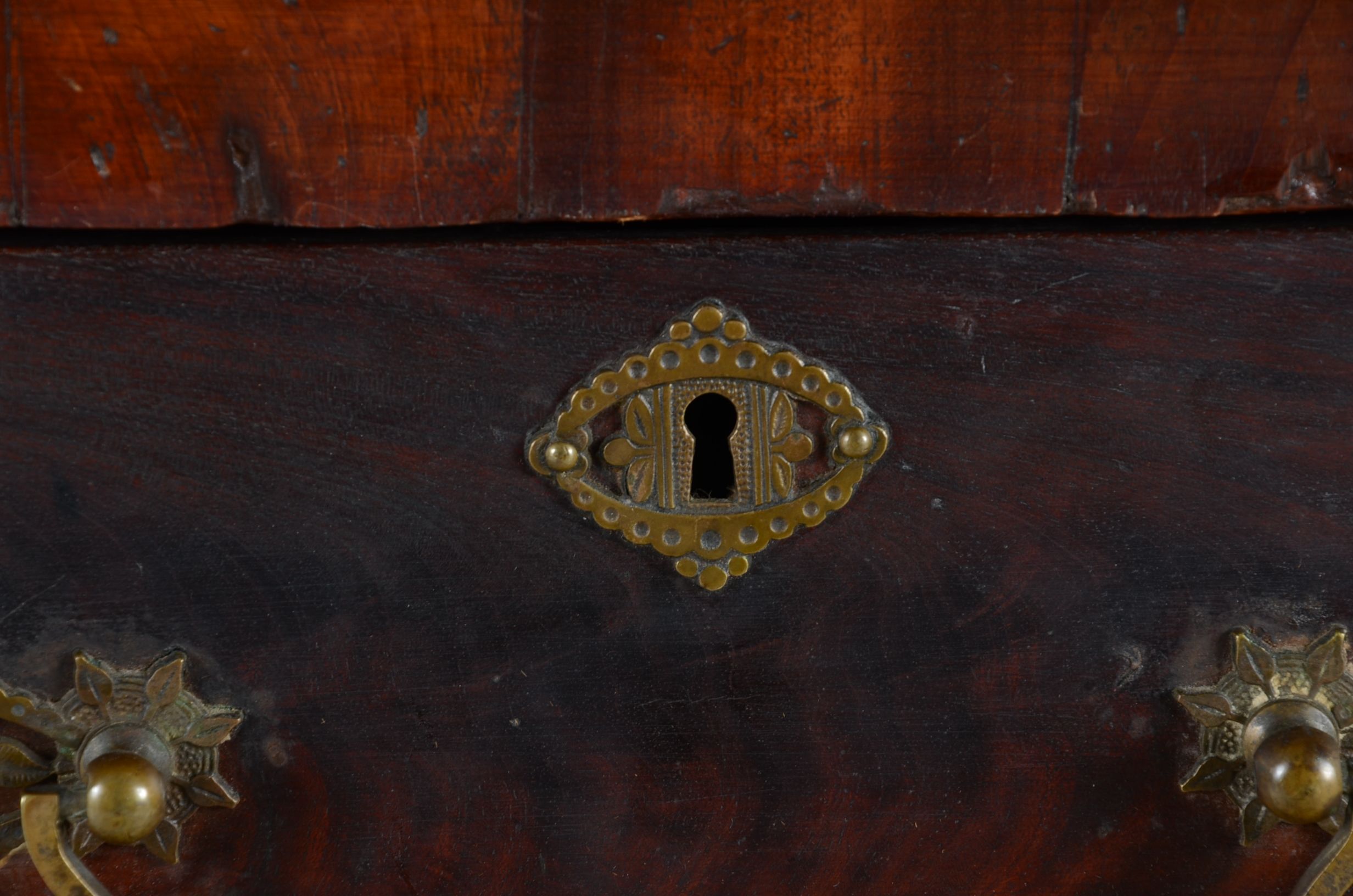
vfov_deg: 8.7
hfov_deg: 13.1
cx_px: 676
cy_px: 448
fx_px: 5907
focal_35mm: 158
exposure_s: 1/80
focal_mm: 105
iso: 160
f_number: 8
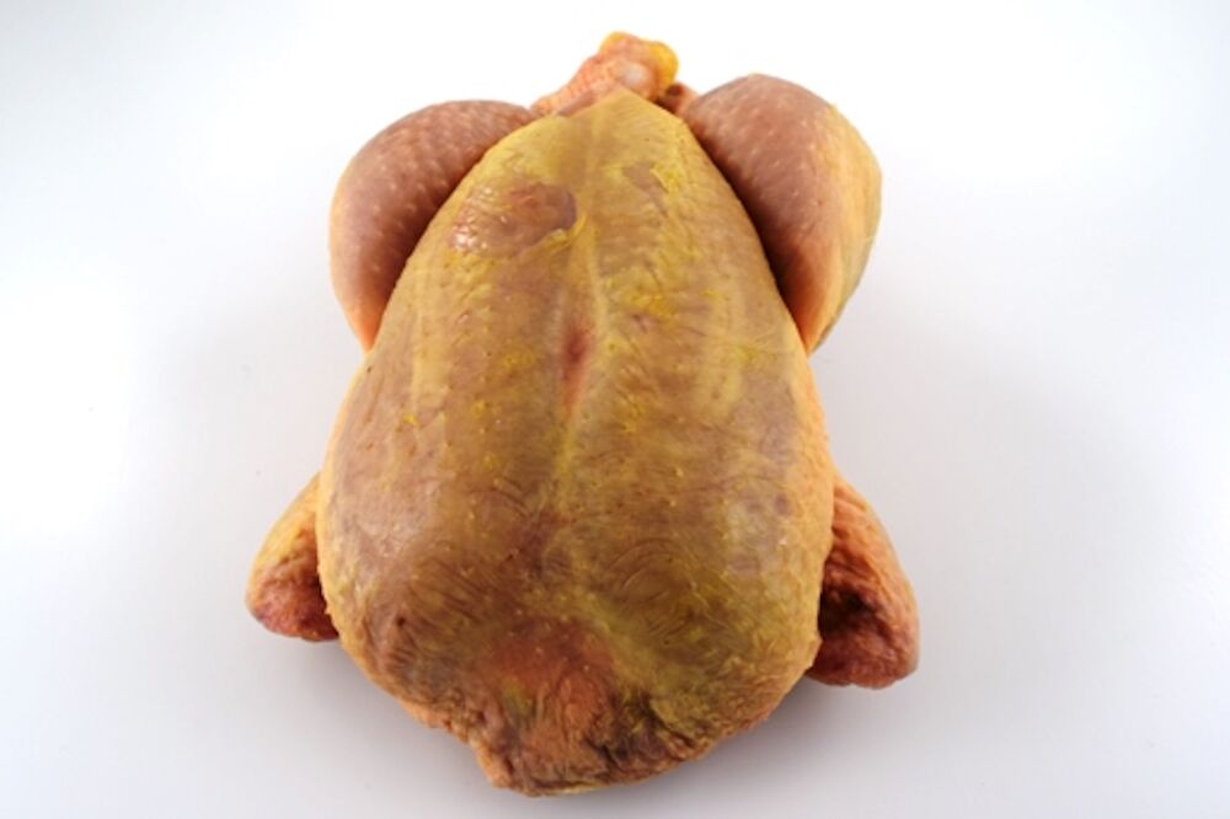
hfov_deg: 67.4
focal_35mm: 27
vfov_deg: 47.9
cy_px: 410
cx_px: 615
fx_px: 922
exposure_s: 1/125
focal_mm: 18
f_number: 7.1
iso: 400
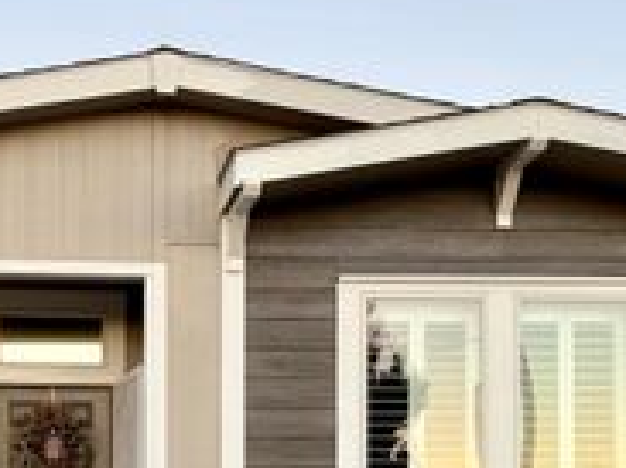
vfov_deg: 19.7
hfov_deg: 26.8
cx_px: 113
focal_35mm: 71
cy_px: 535
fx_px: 1283
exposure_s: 1/124
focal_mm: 5.96
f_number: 1.6
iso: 32
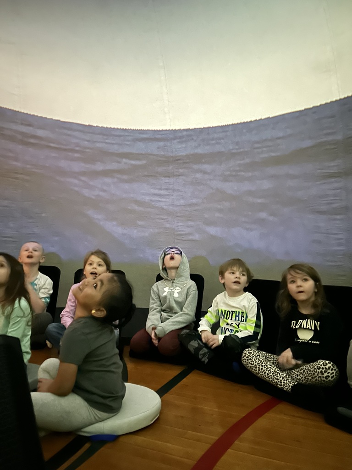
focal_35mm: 26
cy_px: 235
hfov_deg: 53.1
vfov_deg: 67.3
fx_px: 353
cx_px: 176
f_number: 1.5
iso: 3200
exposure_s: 1/9
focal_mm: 5.7
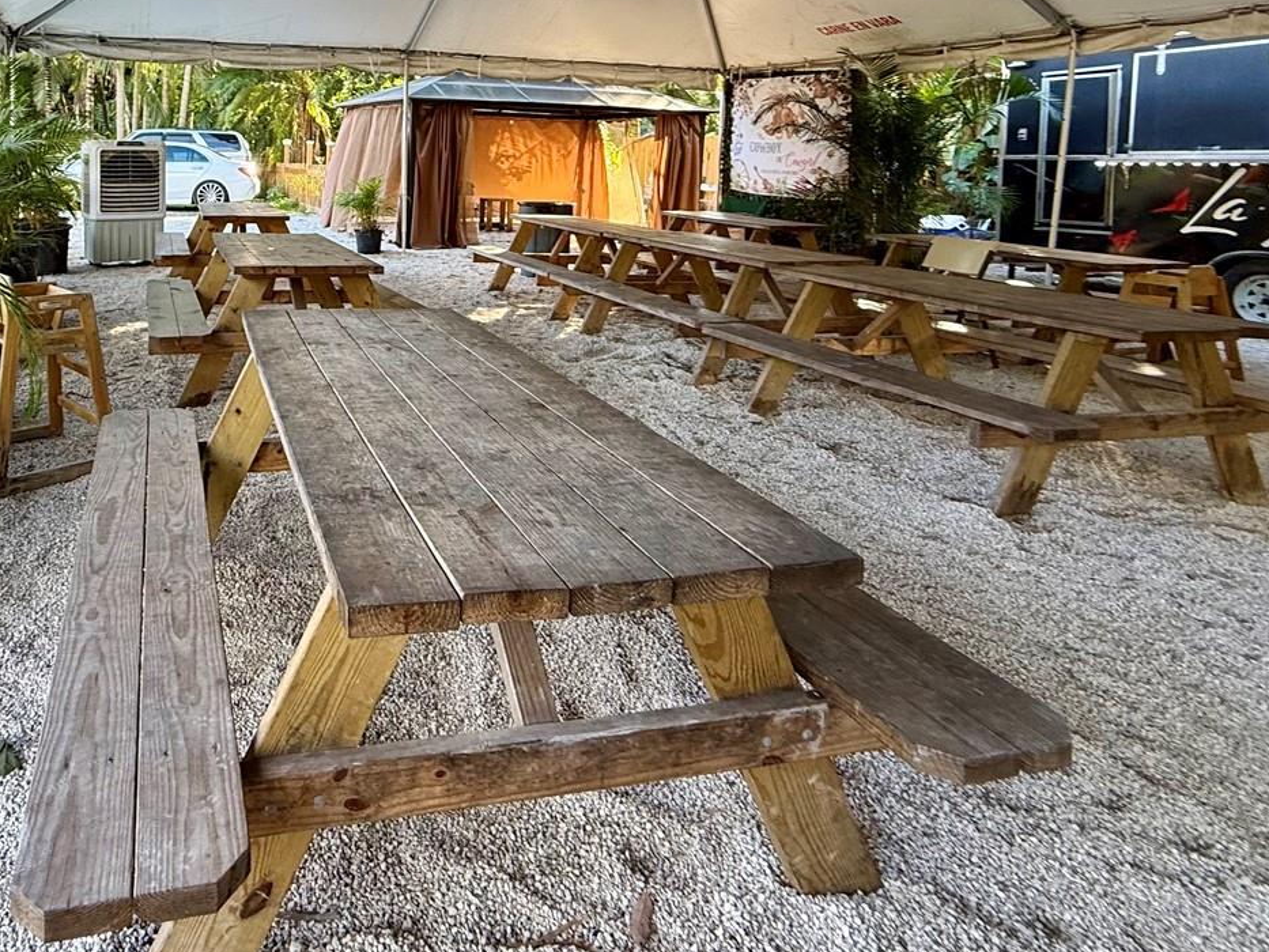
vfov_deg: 53.3
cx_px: 358
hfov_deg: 68.1
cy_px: 197
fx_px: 880
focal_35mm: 24
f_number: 2.2
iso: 80
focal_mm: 2.22
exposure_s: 1/99
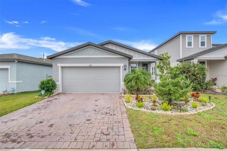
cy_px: 76
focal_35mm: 16
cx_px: 114
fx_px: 104
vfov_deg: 72.0
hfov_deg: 95.0
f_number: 9
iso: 250
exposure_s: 1/30
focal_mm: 11
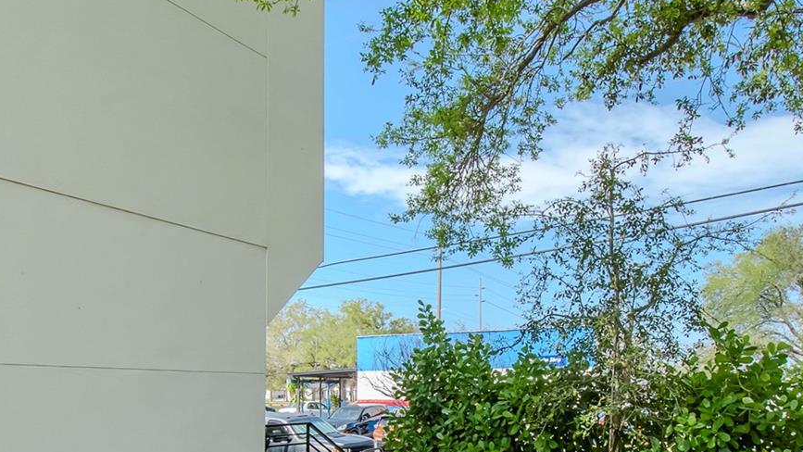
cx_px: 434
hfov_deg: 66.0
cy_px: 441
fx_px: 618
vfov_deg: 36.6
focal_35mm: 29
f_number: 14
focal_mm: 10
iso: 800
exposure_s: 1/320
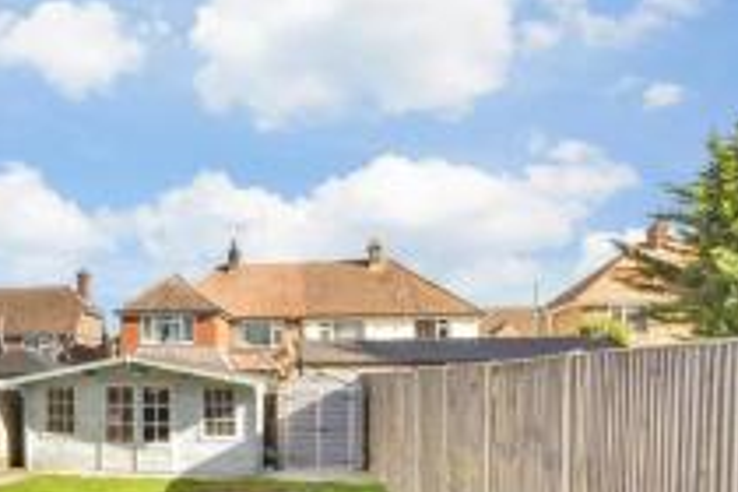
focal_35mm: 34
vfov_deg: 37.7
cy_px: 381
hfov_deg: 49.7
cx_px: 74
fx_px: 697
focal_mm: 10
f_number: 9
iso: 500
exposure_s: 1/320
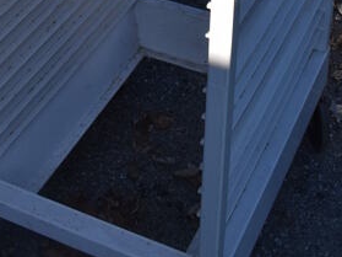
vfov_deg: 14.9
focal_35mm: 85
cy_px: -222
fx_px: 839
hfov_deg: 23.0
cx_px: 139
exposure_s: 1/400
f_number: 8
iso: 200
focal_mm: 18
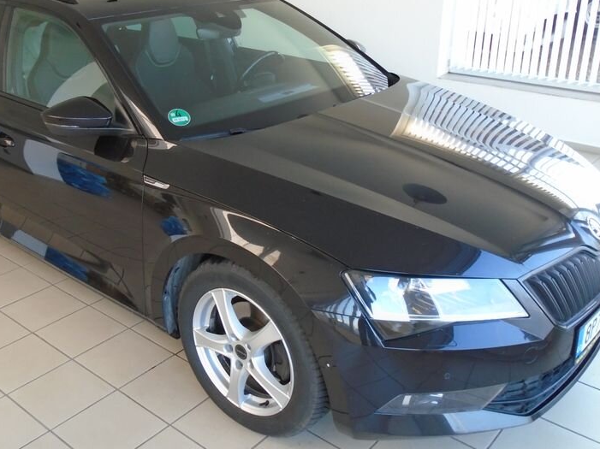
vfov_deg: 37.7
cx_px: 251
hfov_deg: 48.8
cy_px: 203
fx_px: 658
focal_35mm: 38
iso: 160
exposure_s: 1/30
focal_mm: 4.6
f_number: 3.2
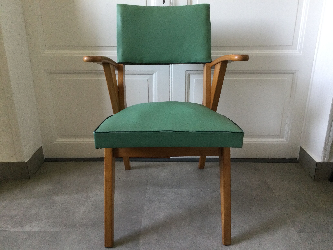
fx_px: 298
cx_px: 166
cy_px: 125
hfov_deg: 58.4
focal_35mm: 31
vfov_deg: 45.4
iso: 160
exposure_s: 1/33
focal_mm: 3.3
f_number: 2.4
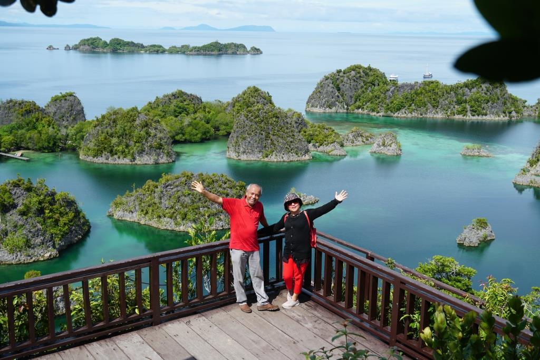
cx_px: 270
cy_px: 180
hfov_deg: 46.4
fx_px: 630
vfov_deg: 31.9
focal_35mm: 42
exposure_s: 1/500
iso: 100
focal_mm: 28
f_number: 5
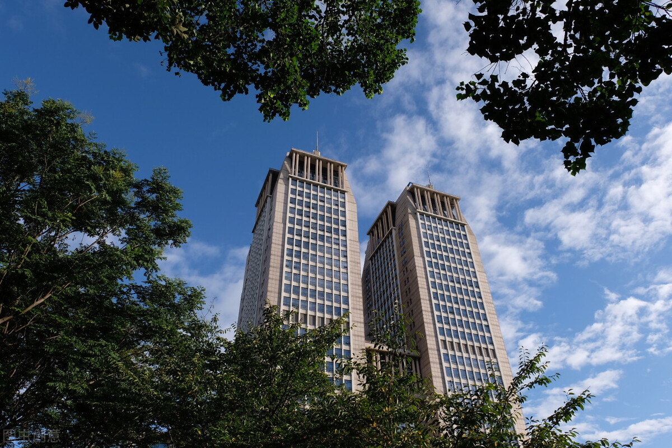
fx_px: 485
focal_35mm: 26
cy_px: 224
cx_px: 336
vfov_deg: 49.6
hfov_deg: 69.4
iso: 200
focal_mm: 17.5
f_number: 10
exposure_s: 1/210
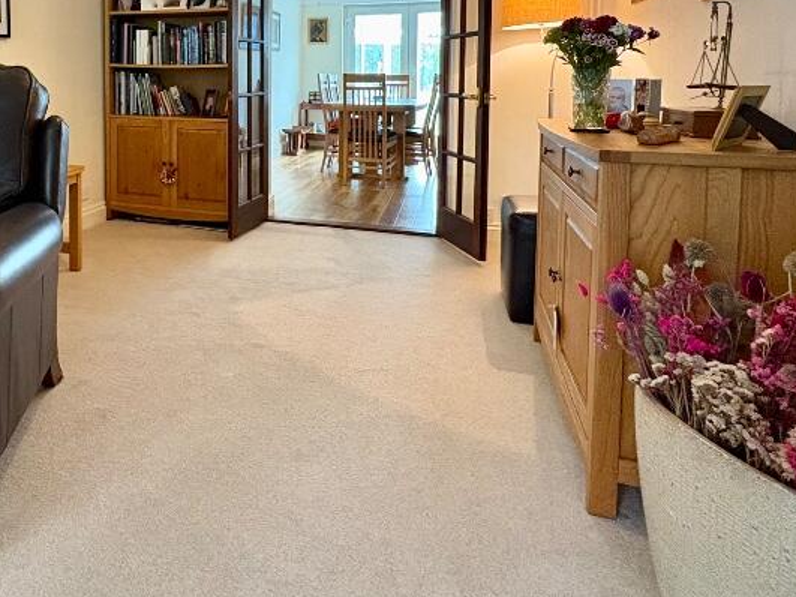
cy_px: 110
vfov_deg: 48.1
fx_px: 621
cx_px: 214
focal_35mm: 27
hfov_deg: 62.2
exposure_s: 1/50
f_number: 2.2
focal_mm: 2.22
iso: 500
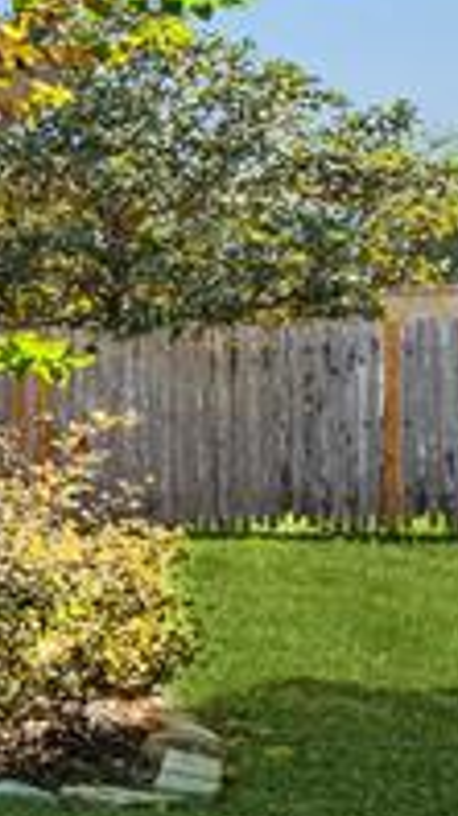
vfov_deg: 20.8
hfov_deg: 7.2
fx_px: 2229
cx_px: -1556
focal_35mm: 103
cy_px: 373
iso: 100
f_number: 8
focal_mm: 19
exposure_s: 1/100
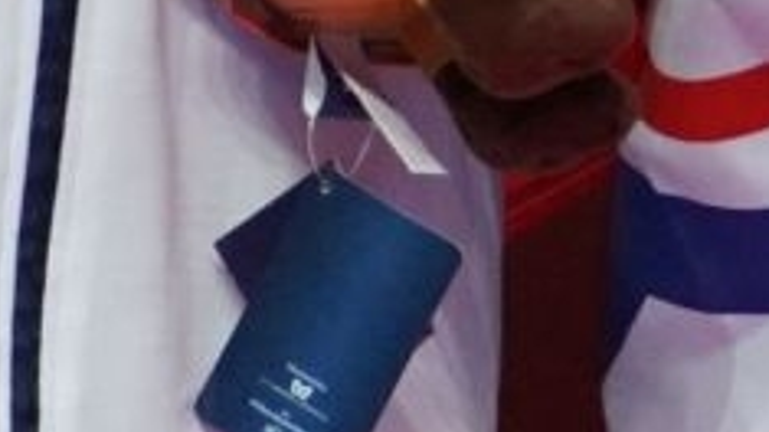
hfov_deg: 0.9
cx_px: 1639
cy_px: -926
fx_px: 47189
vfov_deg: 0.5
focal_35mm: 2315
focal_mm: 192
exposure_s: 1/1000
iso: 3200
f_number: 4
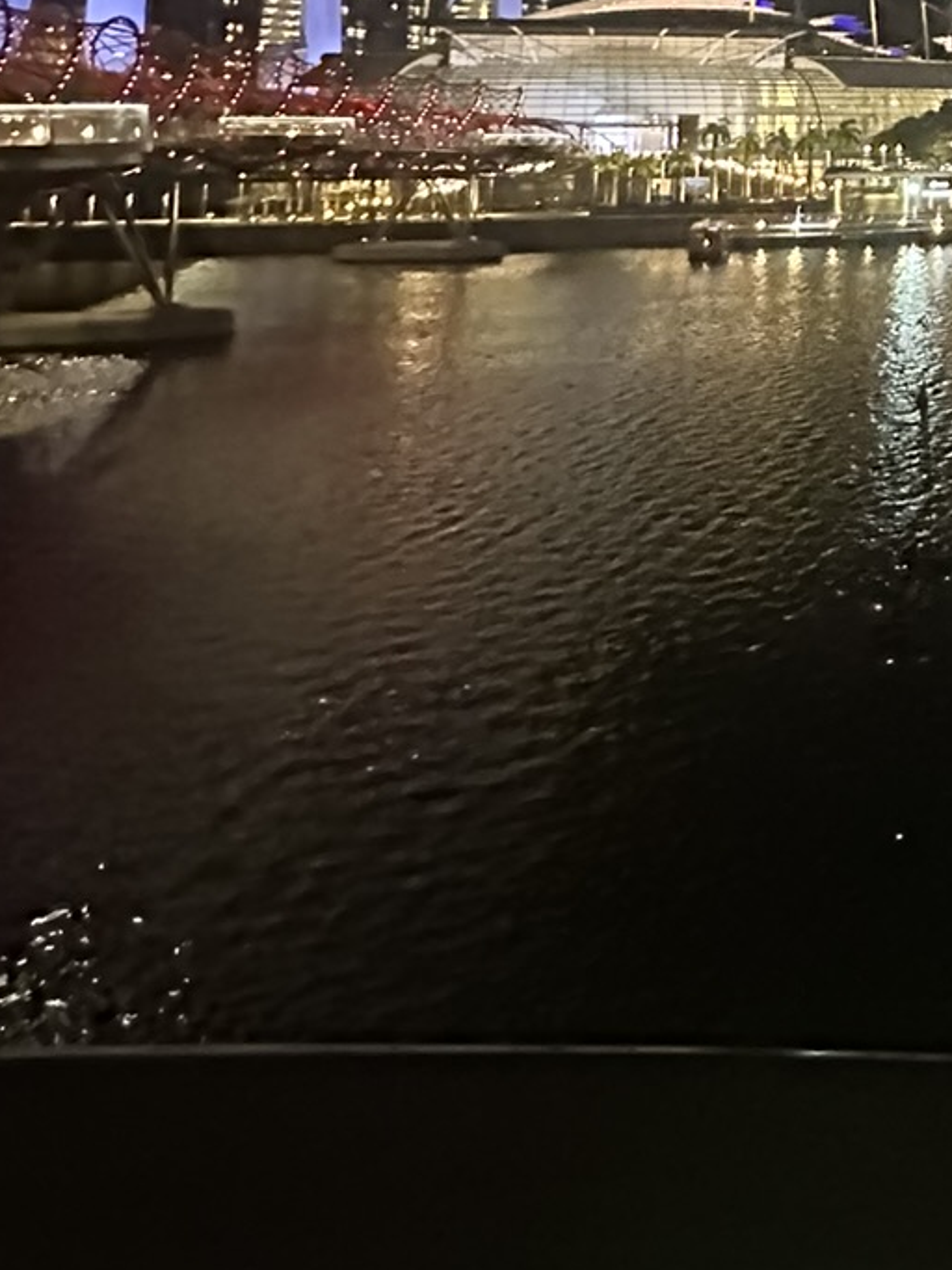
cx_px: 1225
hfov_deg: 28.4
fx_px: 1541
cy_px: -104
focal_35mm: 42
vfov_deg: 37.9
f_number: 2.2
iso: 2500
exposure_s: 1/30
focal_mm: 2.22
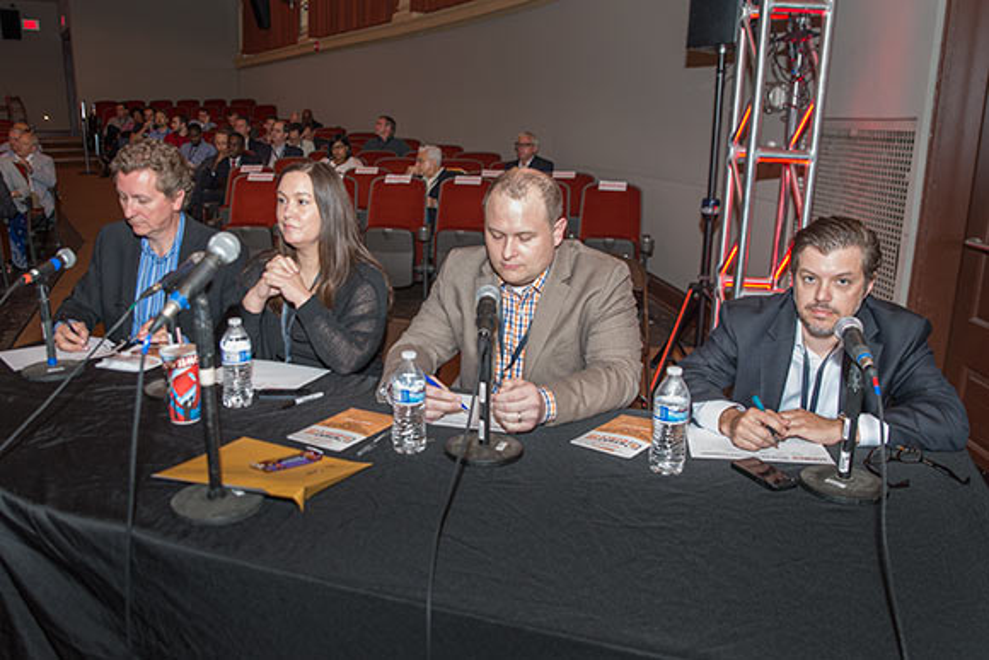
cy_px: 330
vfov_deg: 53.2
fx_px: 659
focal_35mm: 24
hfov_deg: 73.7
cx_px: 494
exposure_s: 1/60
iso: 1250
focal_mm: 24
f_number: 4
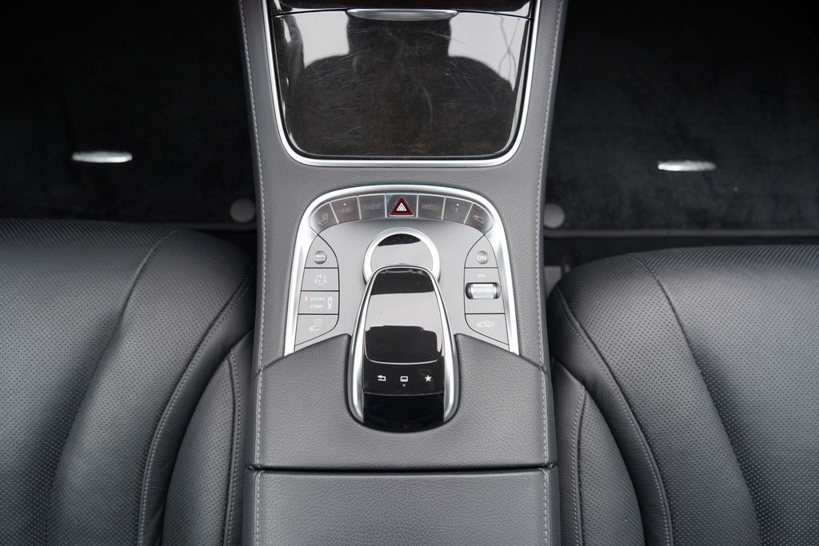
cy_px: 273
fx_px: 546
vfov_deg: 53.1
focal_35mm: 24
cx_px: 410
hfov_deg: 73.7
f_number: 4
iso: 640
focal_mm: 24
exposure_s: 1/160
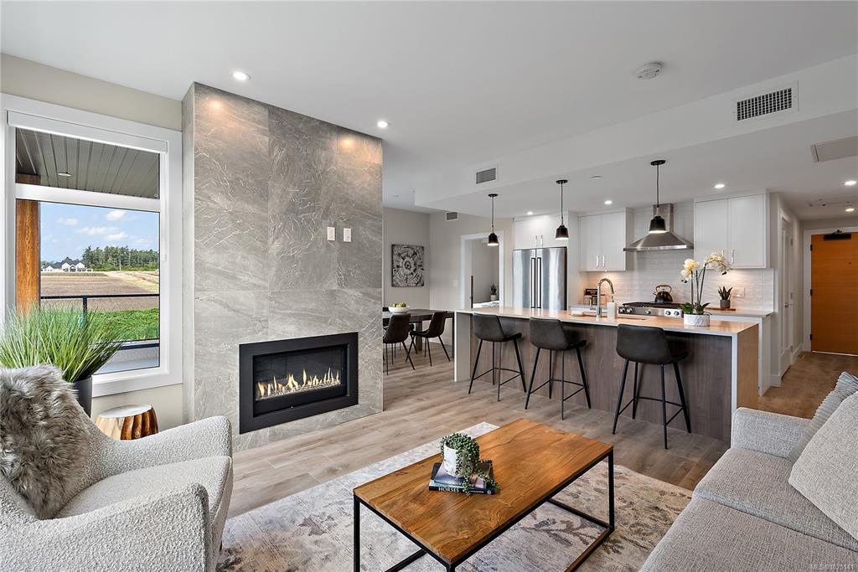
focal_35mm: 16
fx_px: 381
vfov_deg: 73.8
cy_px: 286
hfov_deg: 96.7
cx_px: 429
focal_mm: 16
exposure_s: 1/10
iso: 320
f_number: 7.1
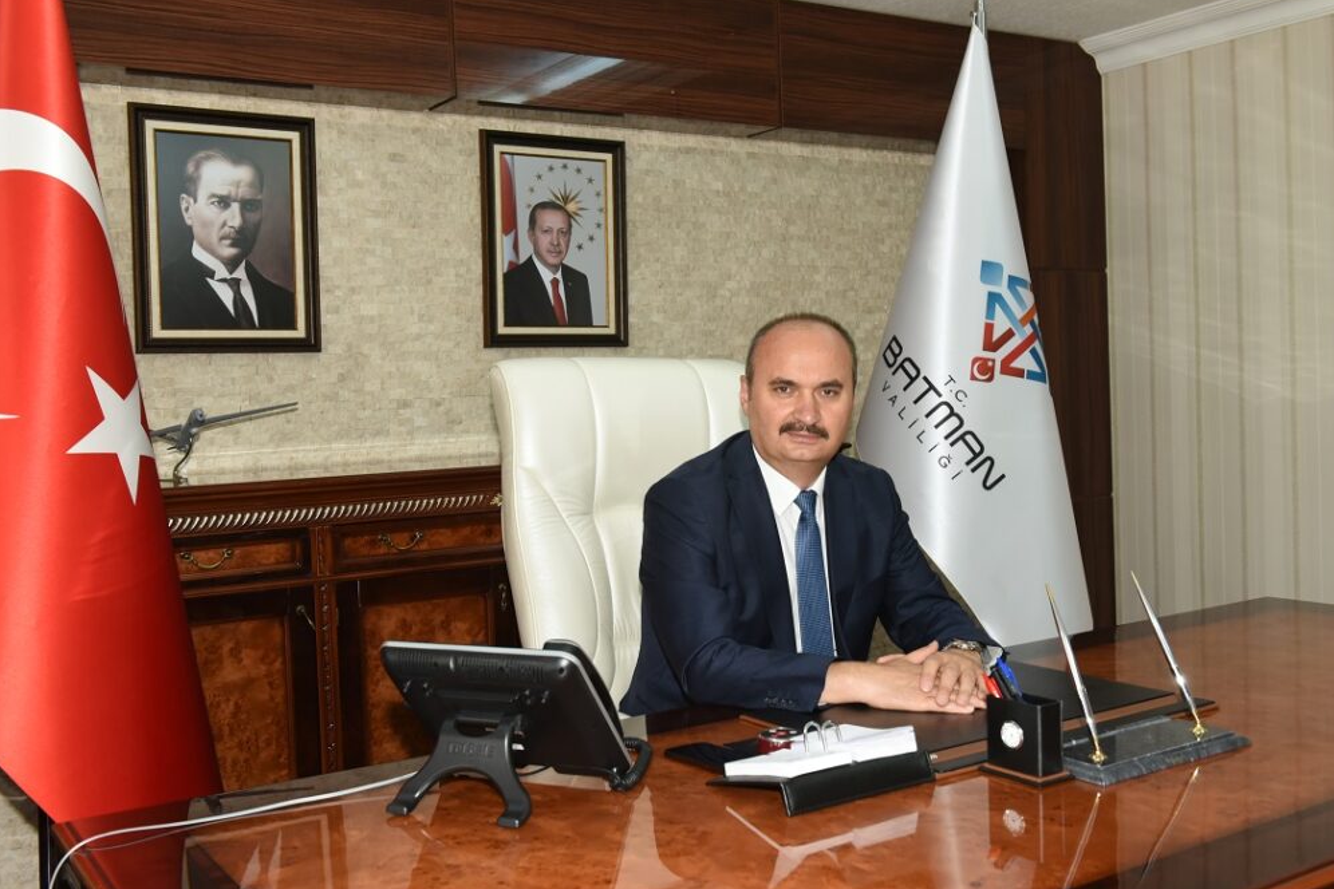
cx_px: 659
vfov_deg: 36.9
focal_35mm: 36
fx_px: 1334
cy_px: 438
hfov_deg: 53.1
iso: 1250
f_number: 8
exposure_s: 1/60
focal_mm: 35
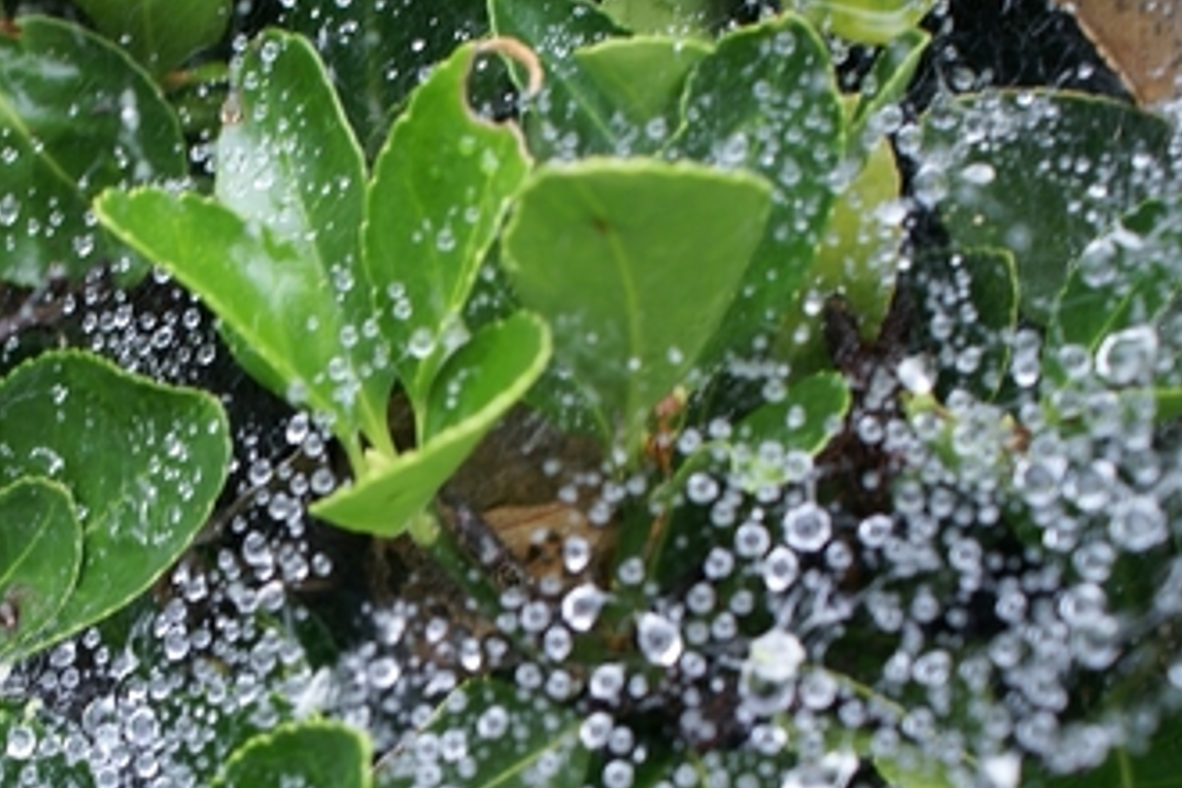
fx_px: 2331
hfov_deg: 27.7
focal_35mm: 71
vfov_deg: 19.0
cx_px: 193
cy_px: 648
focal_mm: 26
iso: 100
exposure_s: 1/40
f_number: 5
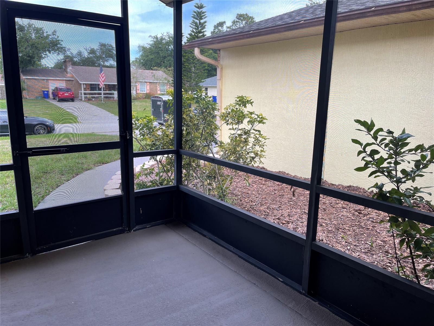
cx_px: 217
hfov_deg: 67.3
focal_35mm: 26
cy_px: 163
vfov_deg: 53.1
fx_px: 326
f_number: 1.6
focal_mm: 5.1
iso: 32
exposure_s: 1/150
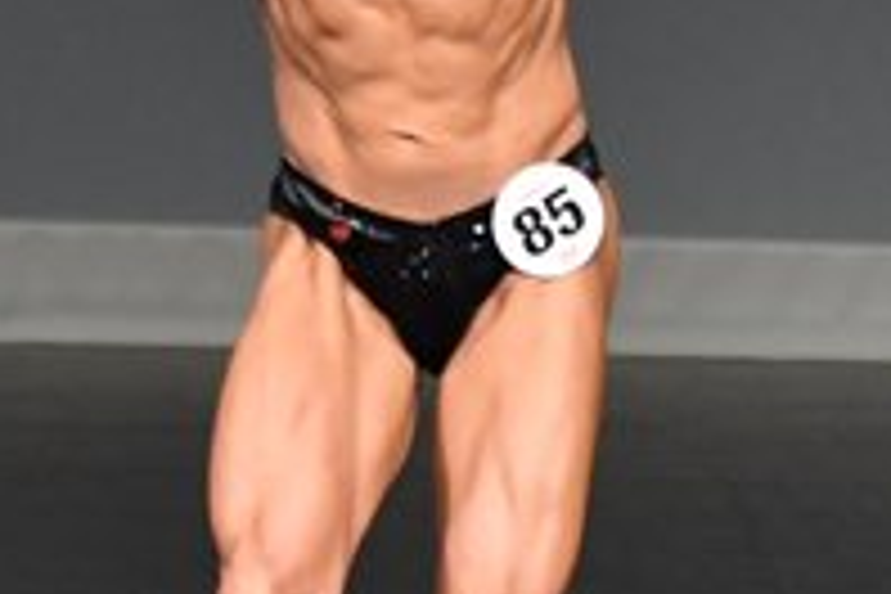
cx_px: 610
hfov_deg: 1.5
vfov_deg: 1.0
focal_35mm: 1347
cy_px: 274
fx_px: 33336
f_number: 5.6
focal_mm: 230
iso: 5000
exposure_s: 1/400
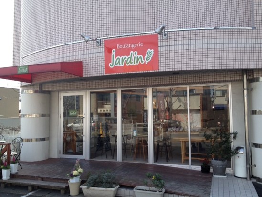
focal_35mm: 35
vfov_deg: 40.7
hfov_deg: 52.6
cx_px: 131
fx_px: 265
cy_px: 98
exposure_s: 1/442
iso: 50
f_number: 2.4
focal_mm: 4.28
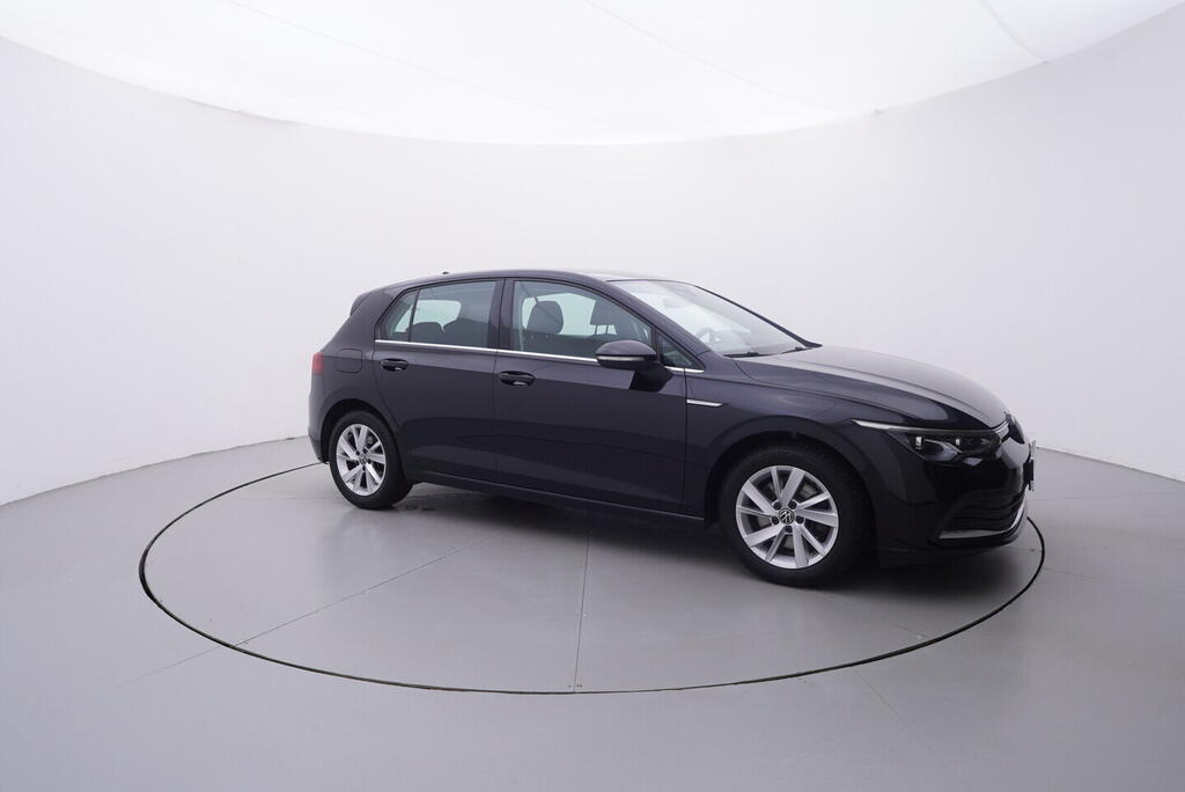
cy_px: 396
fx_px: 741
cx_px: 592
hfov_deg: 77.3
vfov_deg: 56.2
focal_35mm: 22
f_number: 5
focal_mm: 15
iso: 200
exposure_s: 1/80
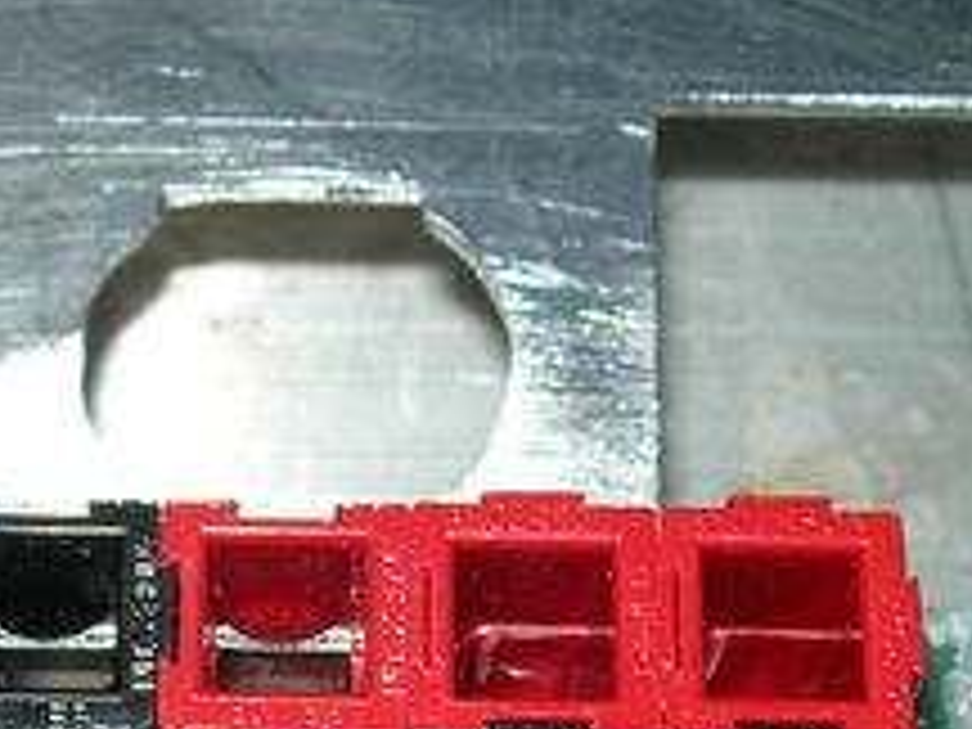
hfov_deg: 13.9
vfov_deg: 10.3
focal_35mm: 141
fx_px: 3959
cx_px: 198
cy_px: 878
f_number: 4.8
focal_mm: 7.8
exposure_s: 1/60.1
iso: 64
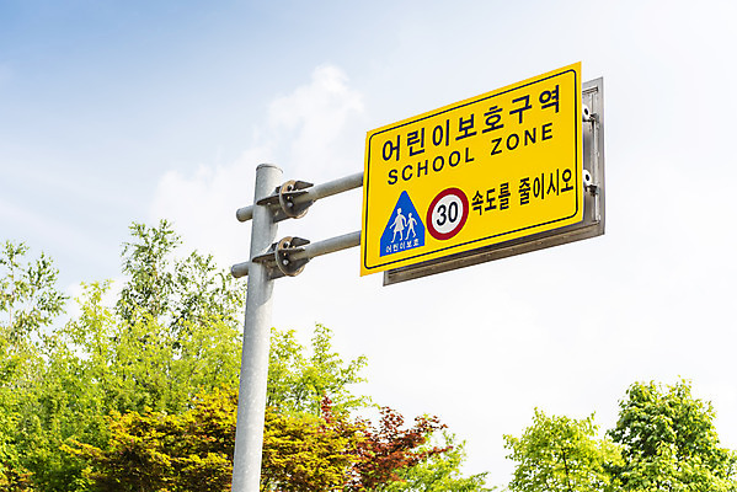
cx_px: 368
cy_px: 246
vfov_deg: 19.5
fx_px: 1434
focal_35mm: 70
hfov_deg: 28.8
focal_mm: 70
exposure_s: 1/640
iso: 160
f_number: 4
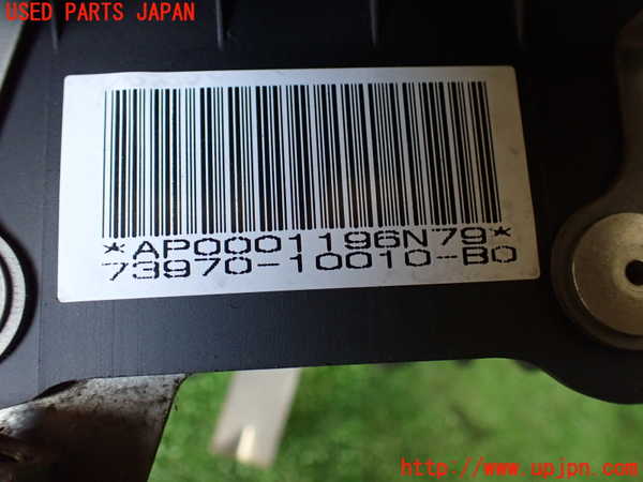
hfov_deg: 60.0
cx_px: 322
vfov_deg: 46.8
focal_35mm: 30
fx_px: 557
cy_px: 241
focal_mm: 5.4
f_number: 2.3
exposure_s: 1/80
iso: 800
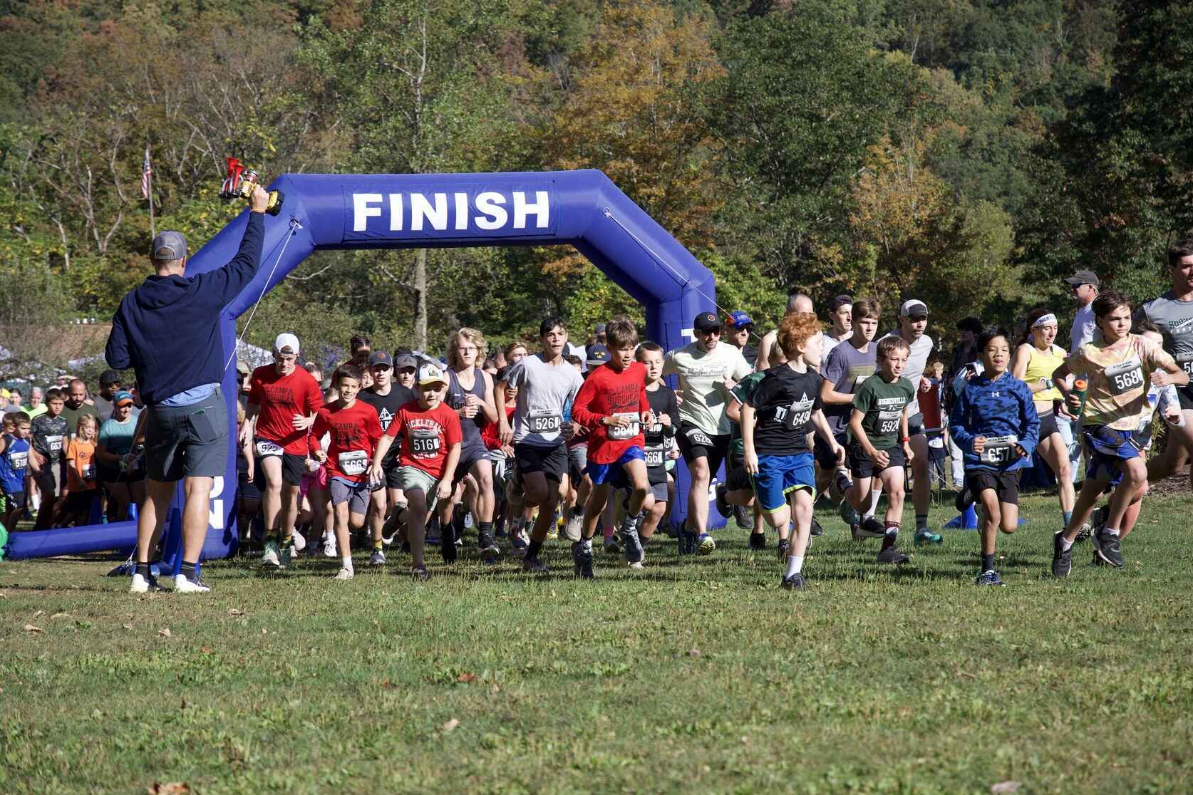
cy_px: 398
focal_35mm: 95
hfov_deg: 21.5
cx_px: 618
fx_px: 3148
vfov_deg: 14.4
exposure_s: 1/1000
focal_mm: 60
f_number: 4.5
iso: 160
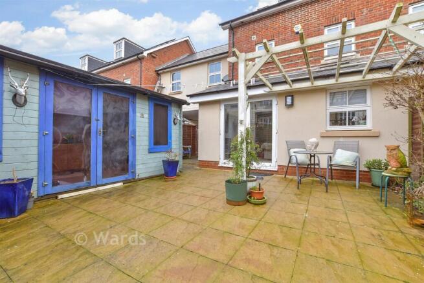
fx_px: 177
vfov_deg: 77.4
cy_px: 142
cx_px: 212
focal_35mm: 15
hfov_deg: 100.4
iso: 200
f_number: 8
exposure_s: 1/30
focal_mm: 10
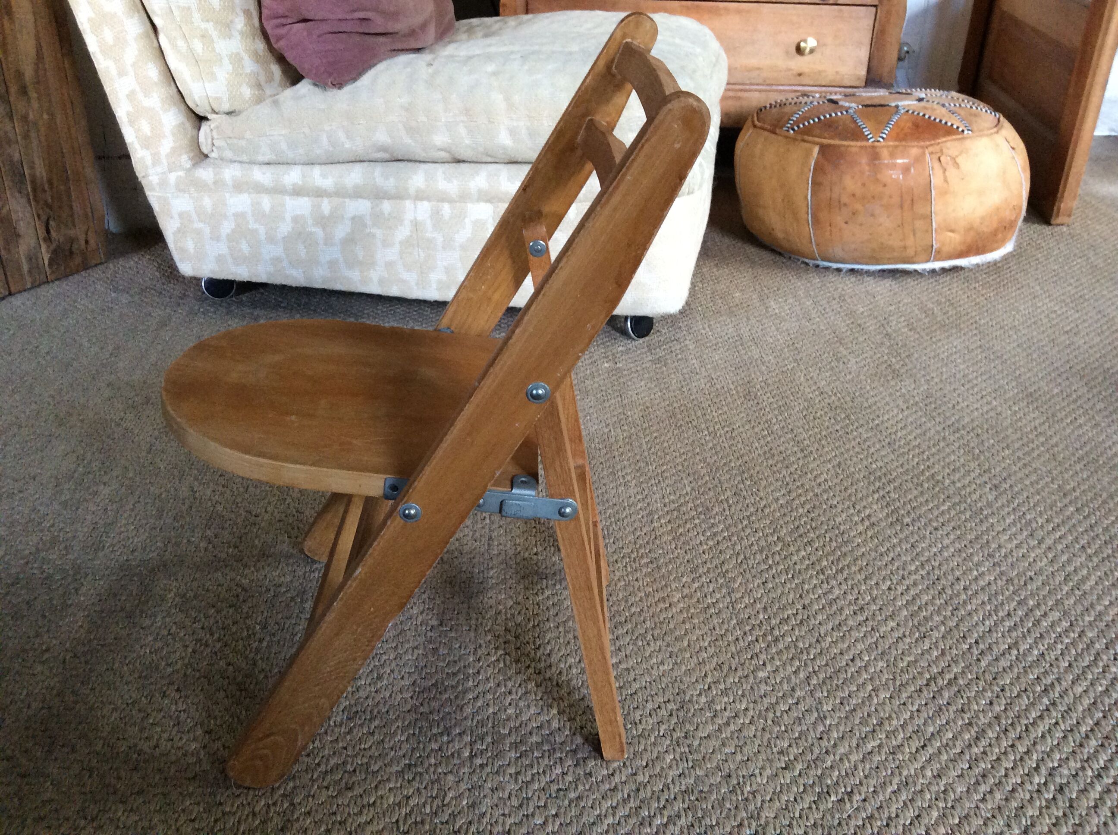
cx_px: 559
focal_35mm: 32
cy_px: 418
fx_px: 1032
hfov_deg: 56.9
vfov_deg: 44.1
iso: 160
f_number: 2.4
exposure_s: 1/25
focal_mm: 3.3
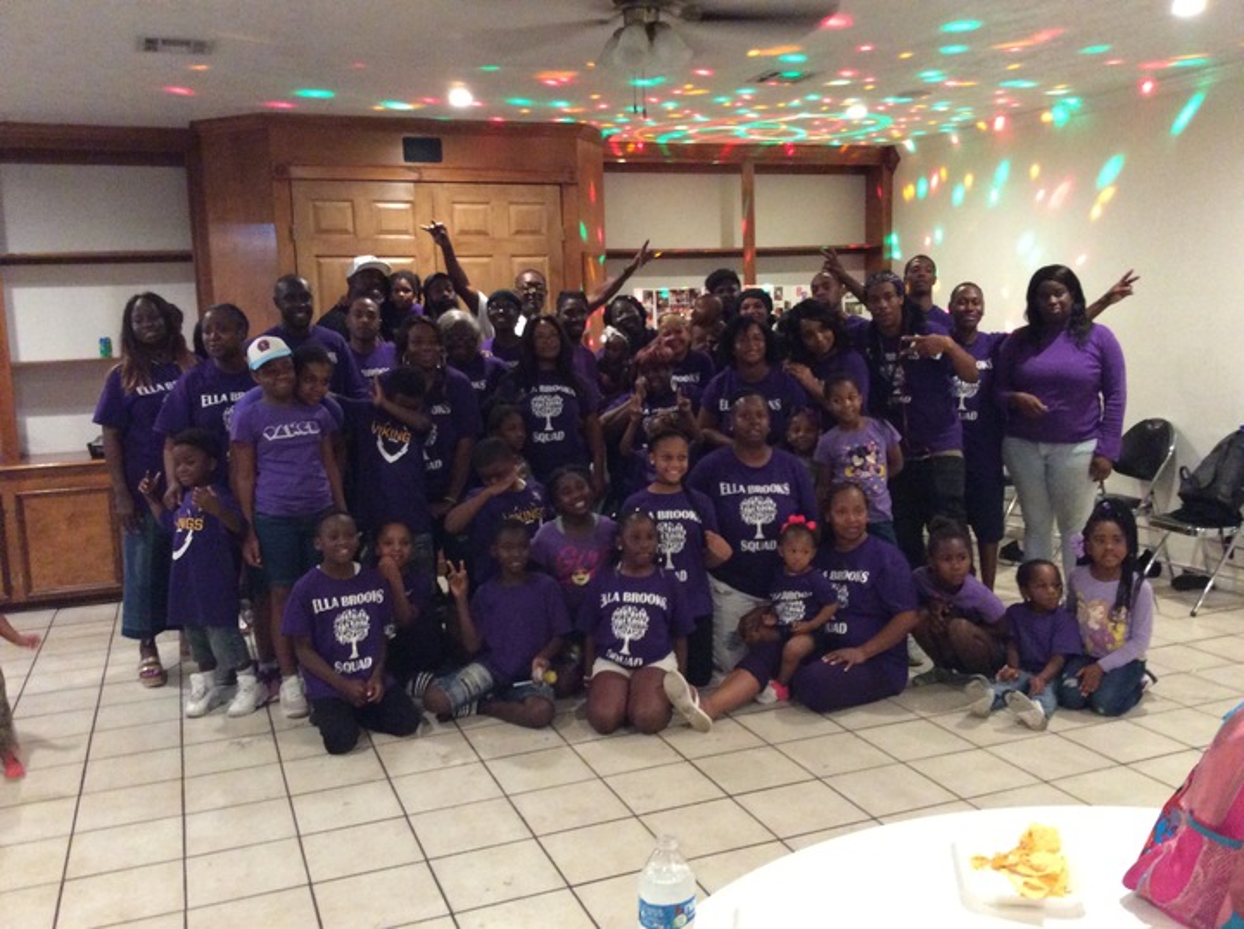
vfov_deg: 44.1
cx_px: 622
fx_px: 1148
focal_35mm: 32
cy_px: 464
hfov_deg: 56.9
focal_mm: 3.3
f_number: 2.4
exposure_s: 1/15
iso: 320
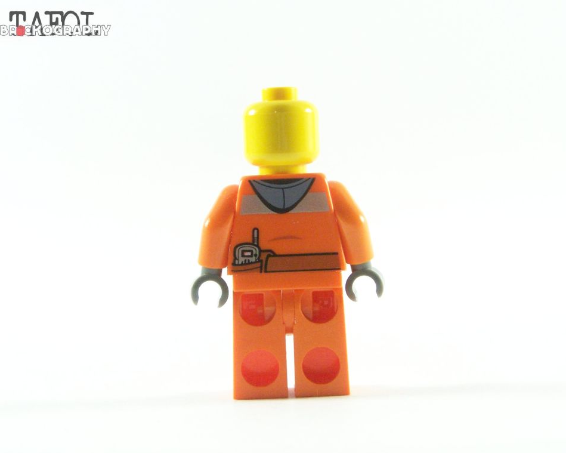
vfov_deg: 15.5
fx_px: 1658
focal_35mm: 99
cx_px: 295
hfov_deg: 19.4
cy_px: 228
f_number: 4
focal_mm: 15.6
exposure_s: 1/60
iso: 400
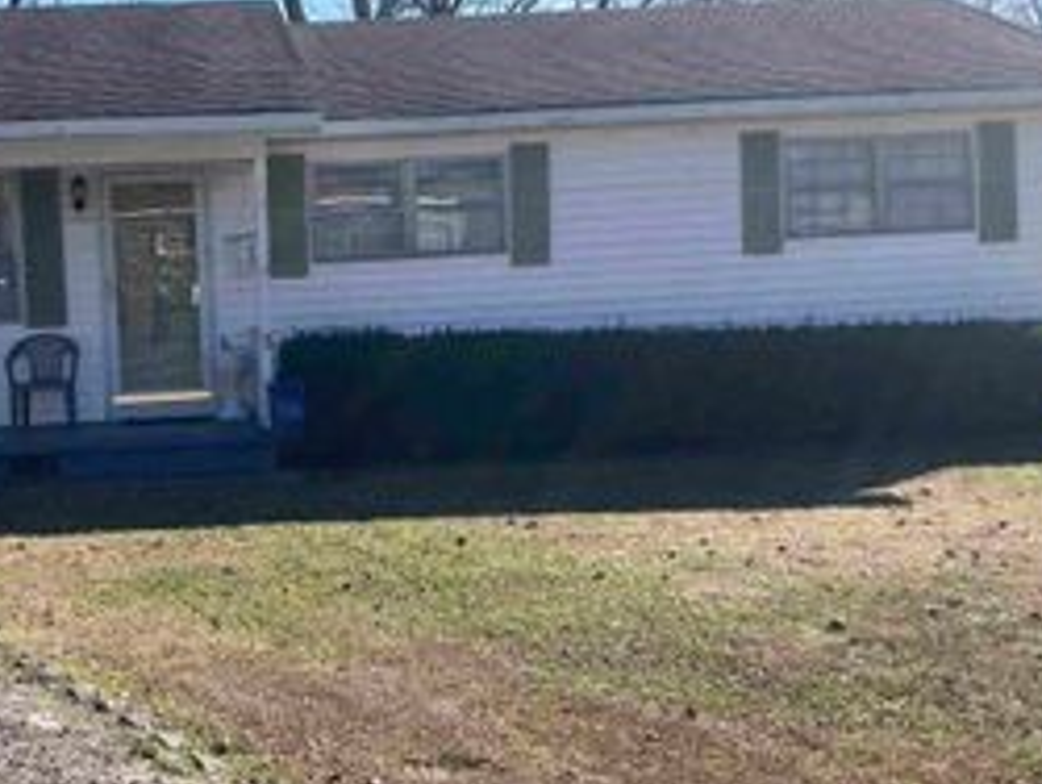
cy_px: 373
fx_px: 1687
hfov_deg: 33.7
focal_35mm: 56
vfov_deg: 26.1
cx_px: 279
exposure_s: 1/1600
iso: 20
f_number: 1.8
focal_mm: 3.99
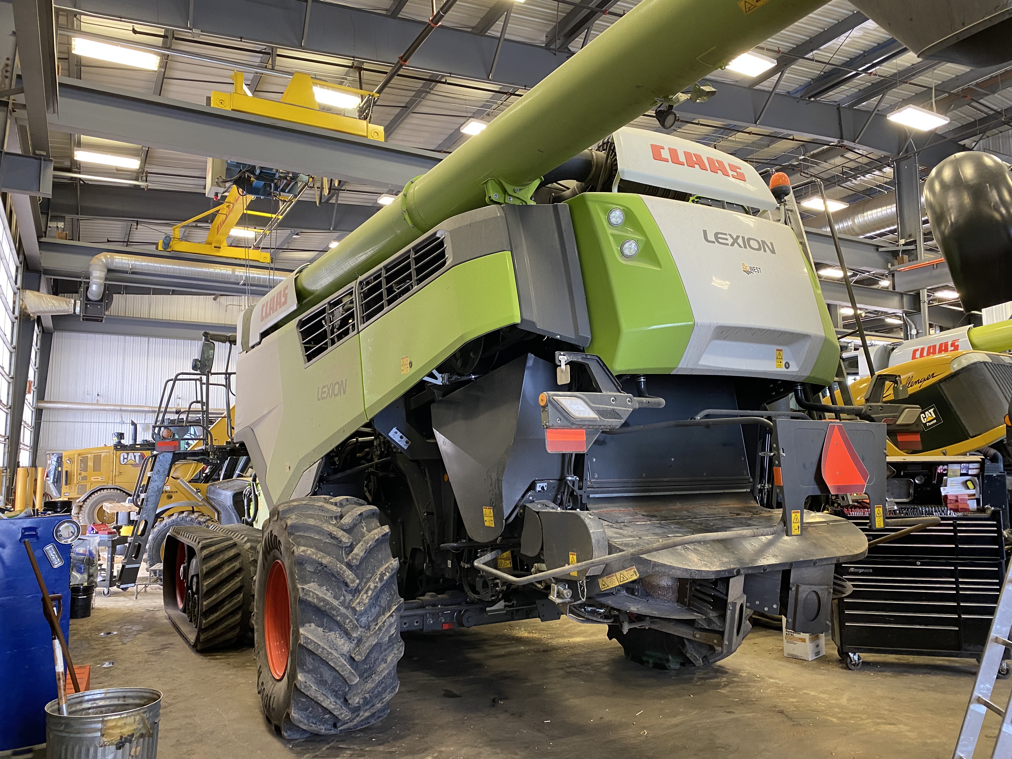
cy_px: 380
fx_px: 760
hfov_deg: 67.3
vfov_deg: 53.1
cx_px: 506
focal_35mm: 26
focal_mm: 4.25
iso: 200
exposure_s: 1/60
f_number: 1.8
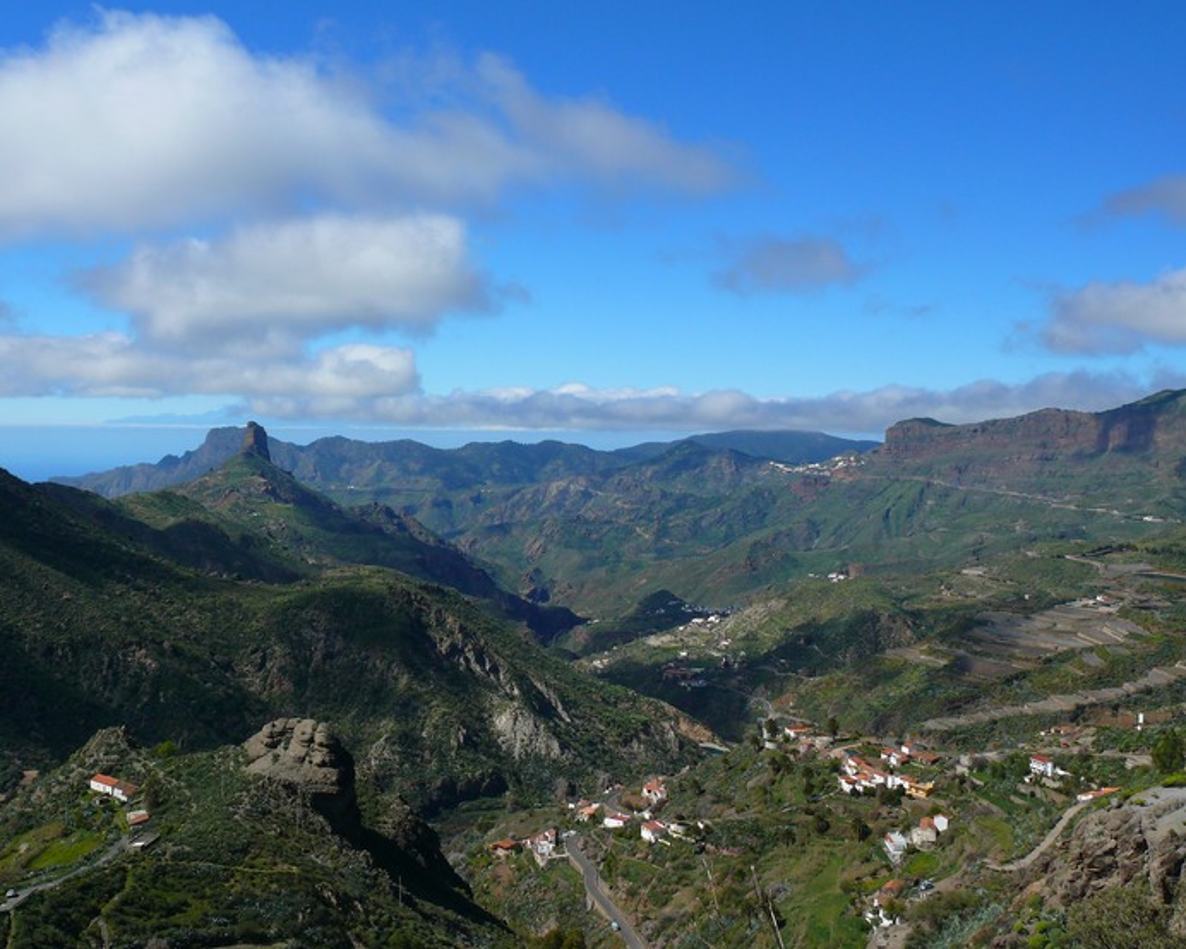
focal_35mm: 37
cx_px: 547
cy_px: 469
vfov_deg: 40.1
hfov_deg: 49.0
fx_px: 1299
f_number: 5.6
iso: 100
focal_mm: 7.4
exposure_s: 1/200
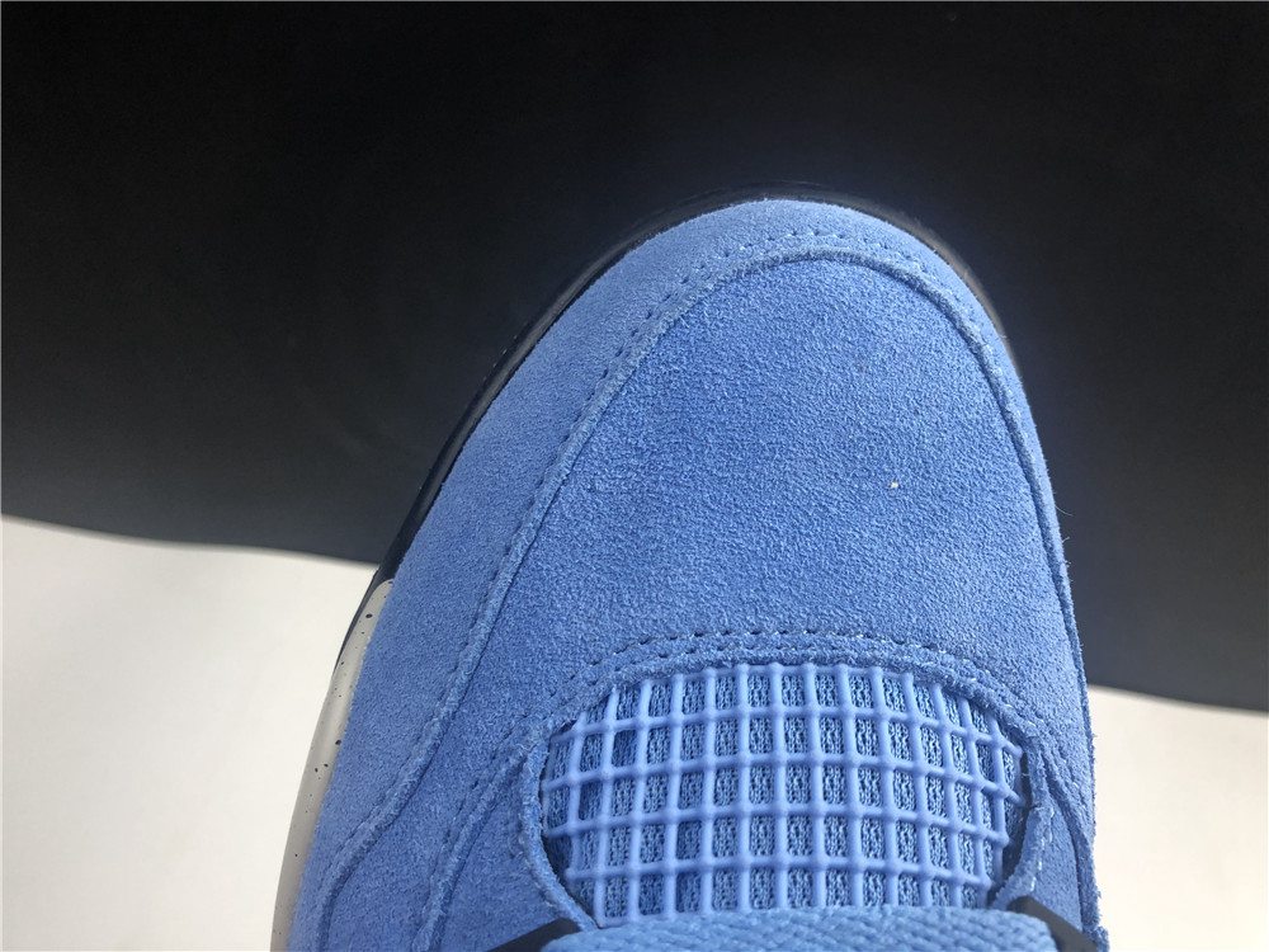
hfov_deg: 63.4
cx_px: 634
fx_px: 1026
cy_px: 476
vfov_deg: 49.7
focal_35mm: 28
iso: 25
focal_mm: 4
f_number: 1.8
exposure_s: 1/33
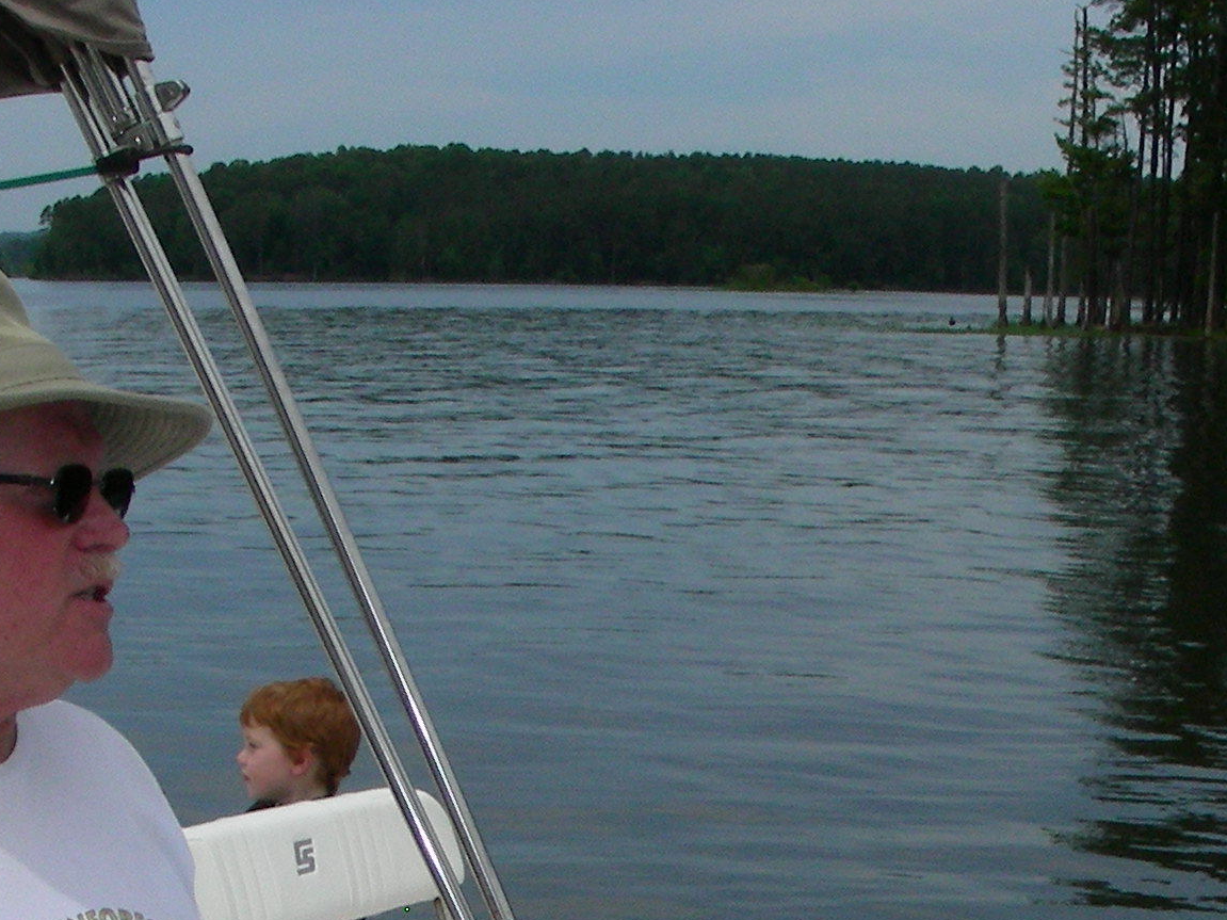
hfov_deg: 21.0
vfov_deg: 15.4
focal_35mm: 93
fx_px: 3296
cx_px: 871
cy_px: 1046
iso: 50
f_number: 6.8
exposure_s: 1/688
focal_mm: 6.3
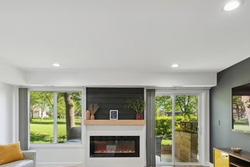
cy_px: 112
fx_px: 160
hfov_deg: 75.9
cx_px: 133
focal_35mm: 23
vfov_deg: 54.1
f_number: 9
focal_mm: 15
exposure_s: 1/40
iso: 200
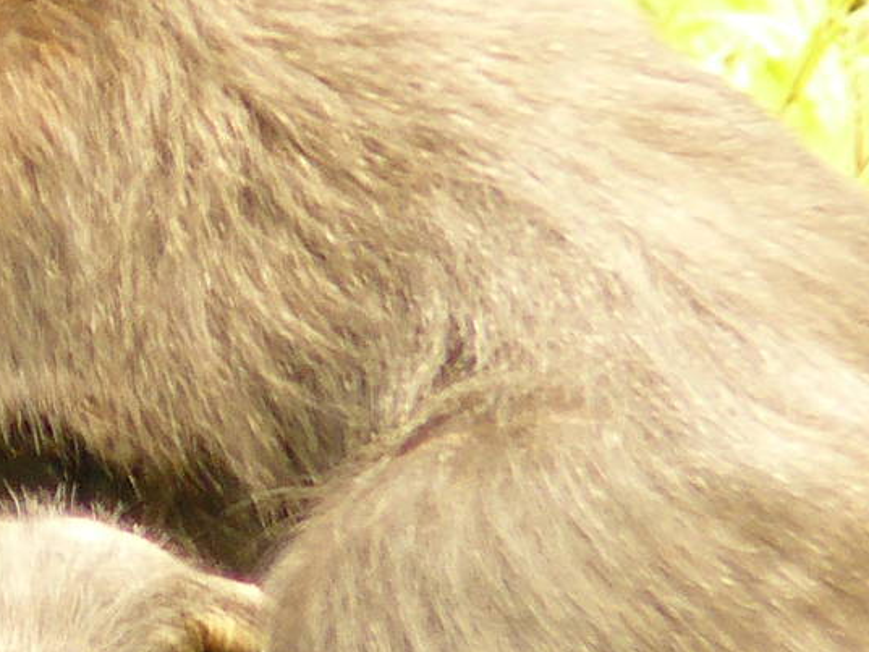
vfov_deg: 0.8
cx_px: -243
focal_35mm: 1931
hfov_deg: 1.0
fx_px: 48487
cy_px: 359
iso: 100
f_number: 3.3
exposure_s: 1/40
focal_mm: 72
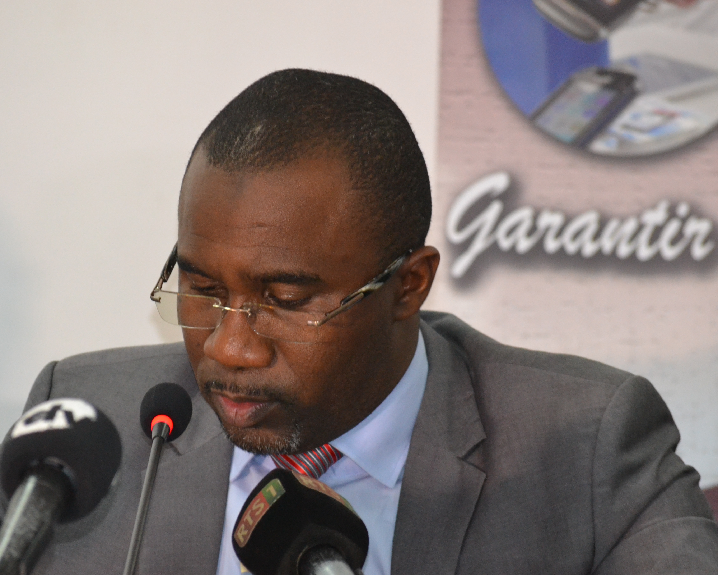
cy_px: 287
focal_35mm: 293
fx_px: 6219
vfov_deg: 5.3
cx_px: 319
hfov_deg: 6.6
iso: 1800
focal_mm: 155
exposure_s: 1/60
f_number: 5
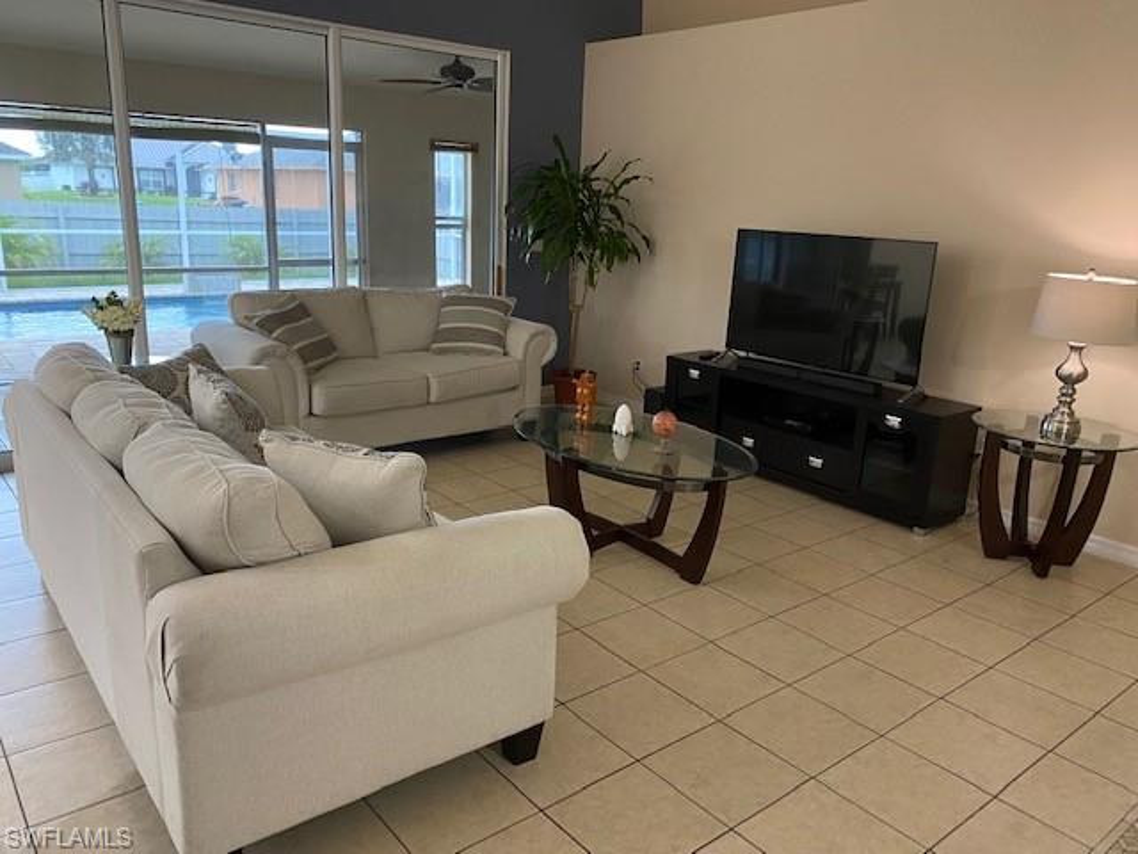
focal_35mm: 26
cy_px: 427
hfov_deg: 67.3
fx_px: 855
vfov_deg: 53.1
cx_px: 569
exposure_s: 1/40
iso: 500
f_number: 1.8
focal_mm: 4.25
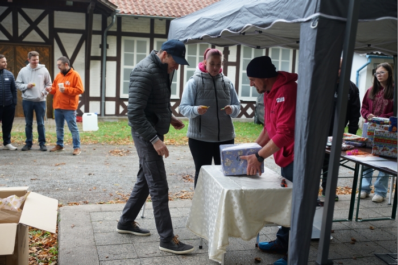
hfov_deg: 48.5
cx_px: 199
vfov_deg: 33.4
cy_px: 132
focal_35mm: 40
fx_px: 442
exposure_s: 1/200
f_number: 4
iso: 400
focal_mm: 40
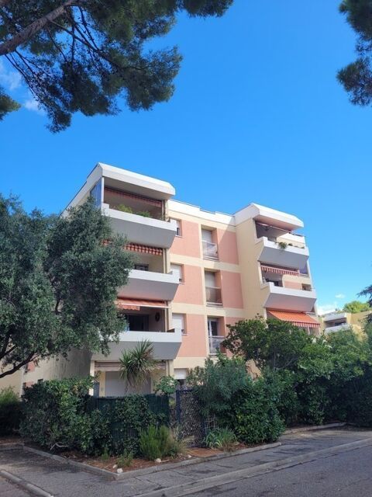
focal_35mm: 26
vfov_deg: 67.3
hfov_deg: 53.1
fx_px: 373
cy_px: 248
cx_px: 186
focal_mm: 5.4
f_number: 1.8
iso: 40
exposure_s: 1/994
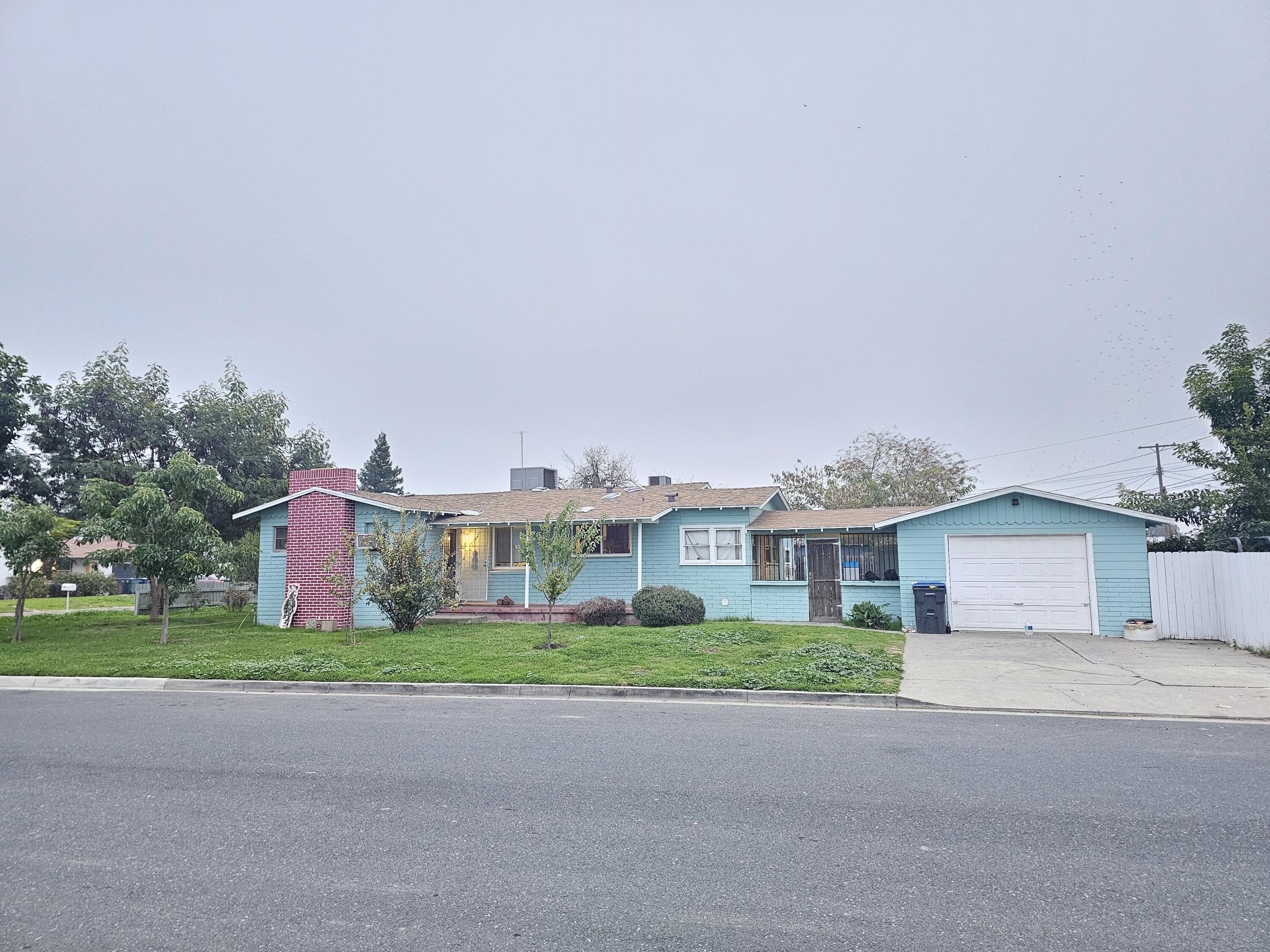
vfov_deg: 58.9
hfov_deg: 73.9
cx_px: 635
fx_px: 844
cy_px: 476
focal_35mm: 23
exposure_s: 1/60
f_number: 1.7
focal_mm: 6.3
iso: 800
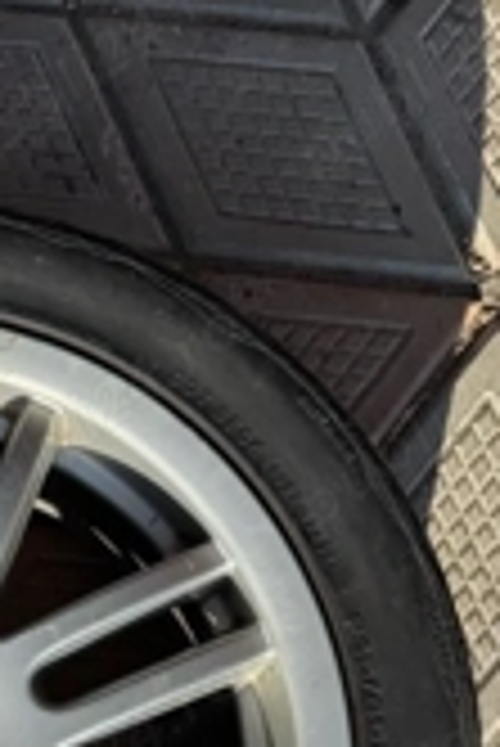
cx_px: -167
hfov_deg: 20.5
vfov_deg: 29.9
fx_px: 1247
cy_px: 824
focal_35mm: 60
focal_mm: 6.76
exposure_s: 1/2710
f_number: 1.78
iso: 80
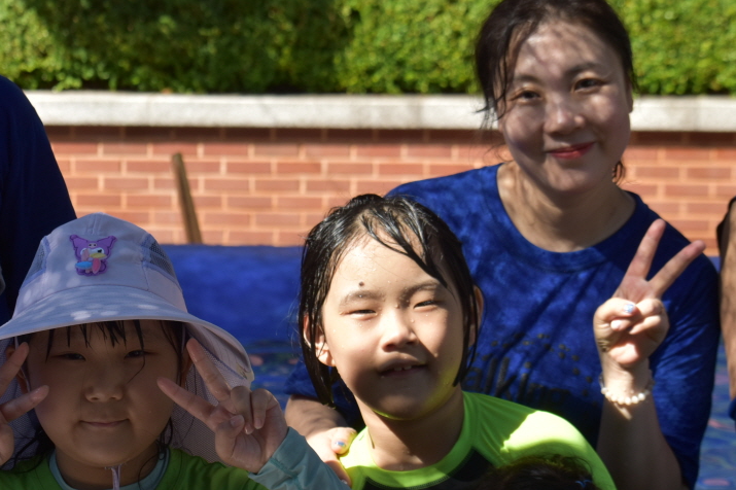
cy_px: 318
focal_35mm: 147
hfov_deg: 14.0
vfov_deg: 9.3
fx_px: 3004
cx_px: 358
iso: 200
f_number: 8
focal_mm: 70
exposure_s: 1/250
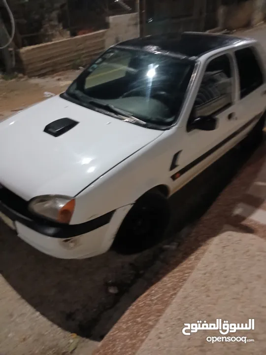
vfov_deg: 67.3
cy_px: 178
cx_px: 133
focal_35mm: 26
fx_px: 266
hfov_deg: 53.1
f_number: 1.8
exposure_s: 1/16.7
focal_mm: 3.98
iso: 1250
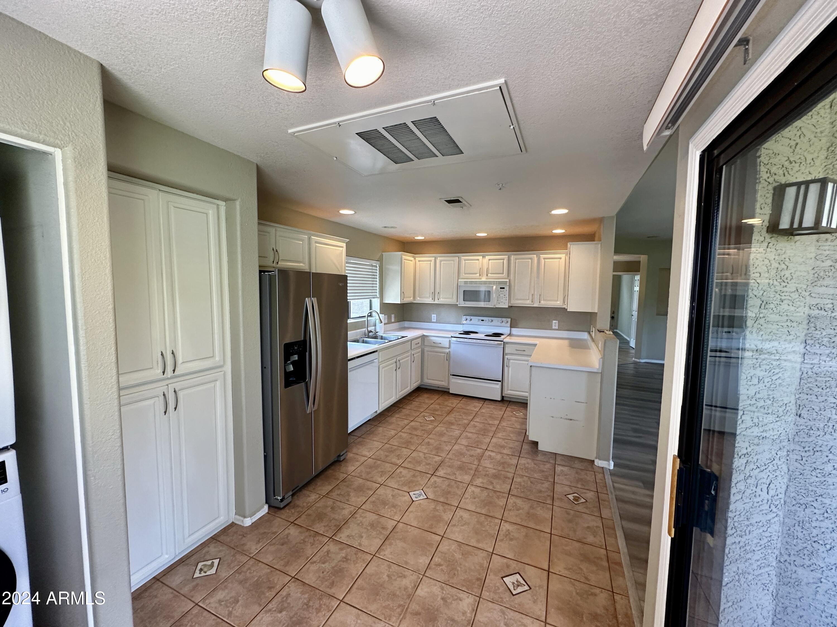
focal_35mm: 14
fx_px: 339
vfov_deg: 85.7
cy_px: 314
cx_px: 418
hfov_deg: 102.1
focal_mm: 2.22
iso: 200
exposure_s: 1/120
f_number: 2.2
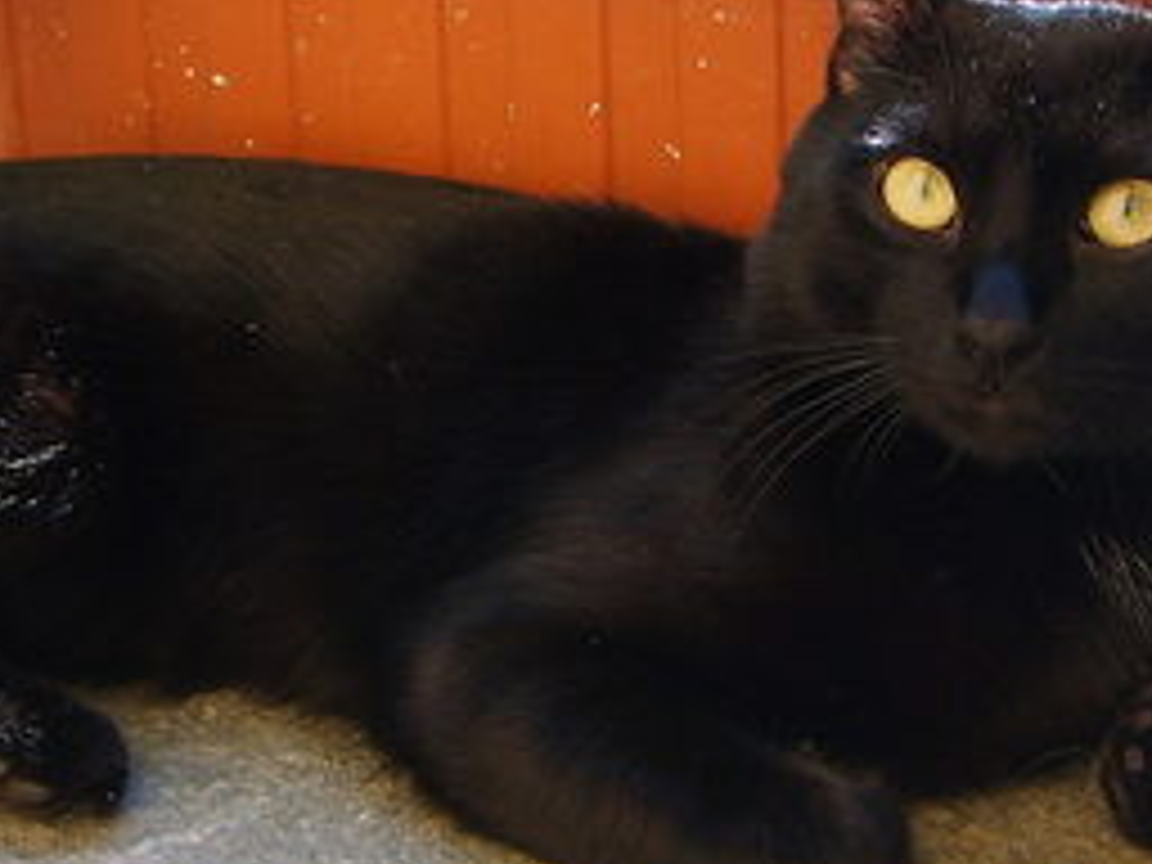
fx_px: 2729
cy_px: 324
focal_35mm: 82
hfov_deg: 23.8
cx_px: 630
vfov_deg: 18.0
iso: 50
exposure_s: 1/125
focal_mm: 5.8
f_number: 2.8
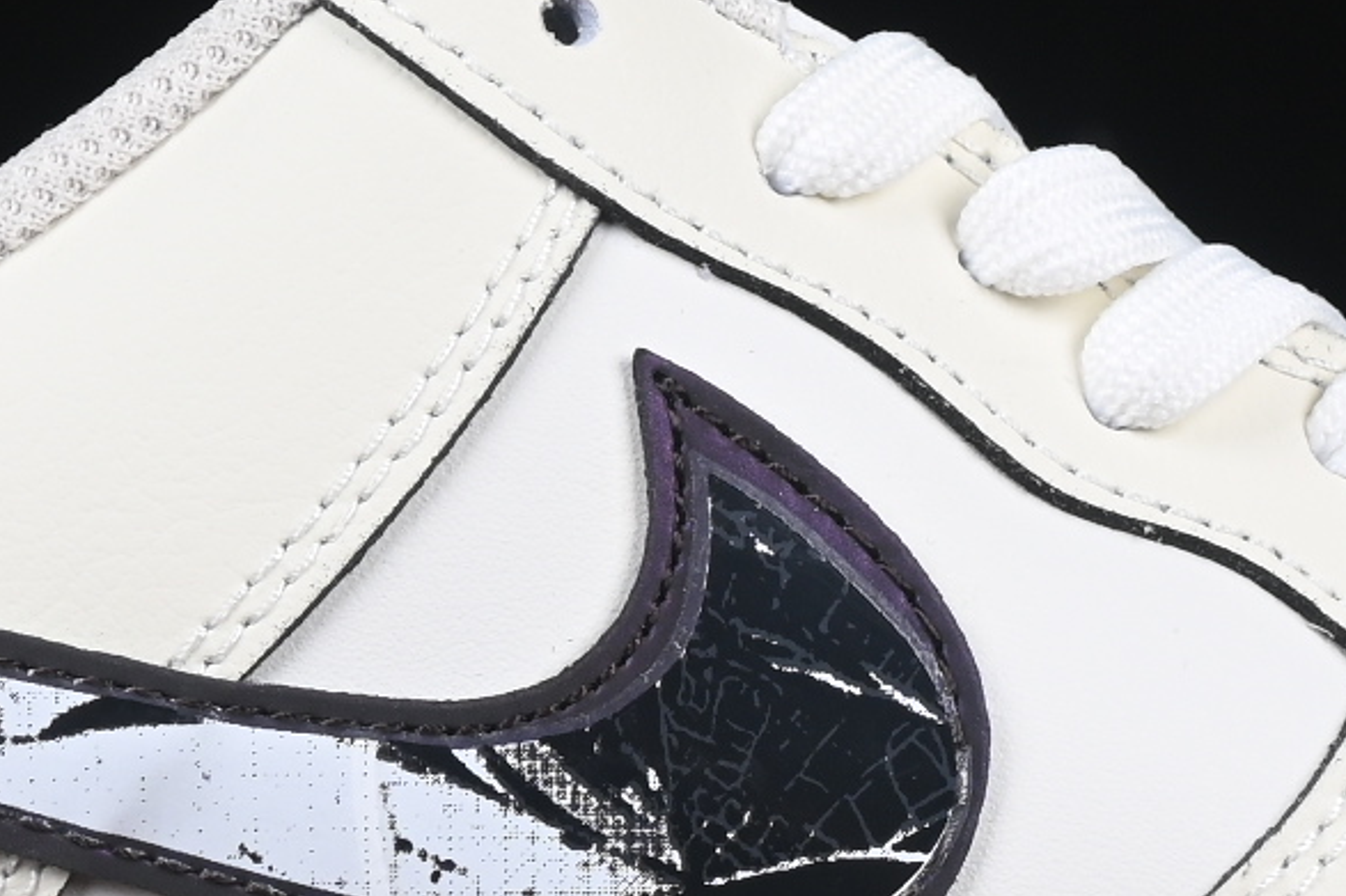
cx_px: 901
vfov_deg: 3.9
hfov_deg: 5.8
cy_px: 518
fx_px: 13306
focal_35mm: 356
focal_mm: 50
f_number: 8
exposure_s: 1/80
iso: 160
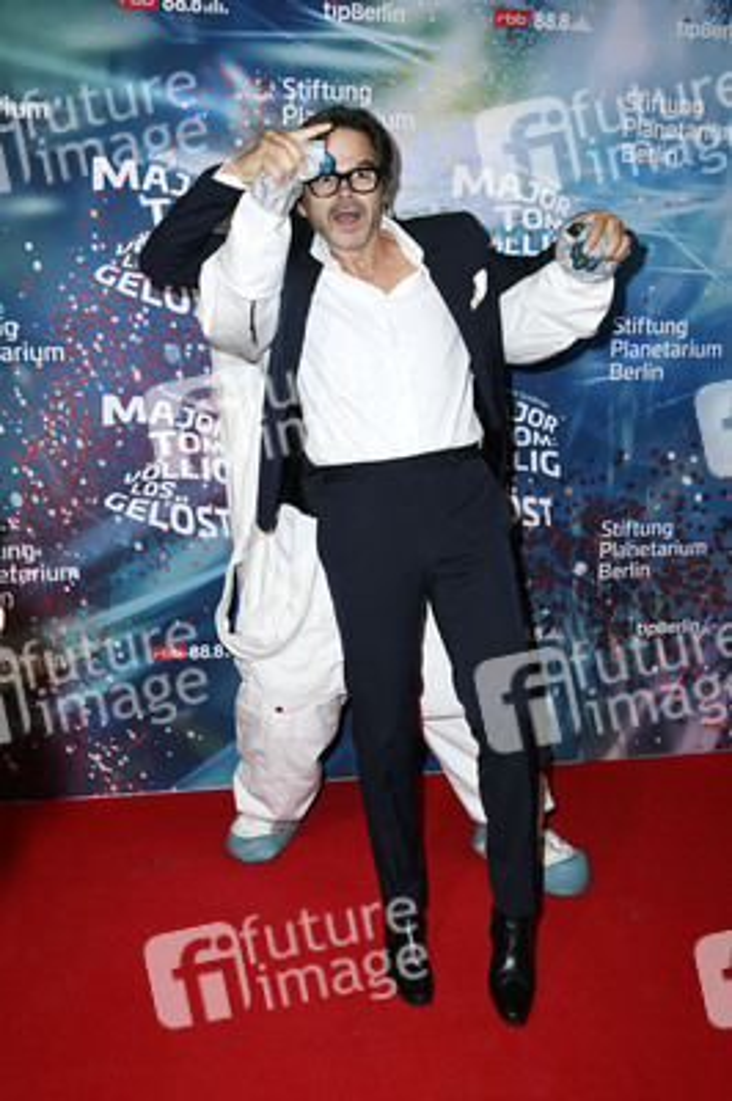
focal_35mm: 34
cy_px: 550
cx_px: 366
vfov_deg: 55.8
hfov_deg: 38.8
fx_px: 1039
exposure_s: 1/160
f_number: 5.6
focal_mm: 34
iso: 500
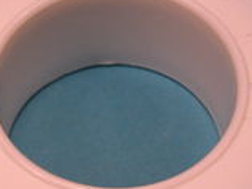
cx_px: 90
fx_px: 917
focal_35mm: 126
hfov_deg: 15.6
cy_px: 143
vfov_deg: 11.7
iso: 100
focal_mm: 12.7
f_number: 4.8
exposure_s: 1/181
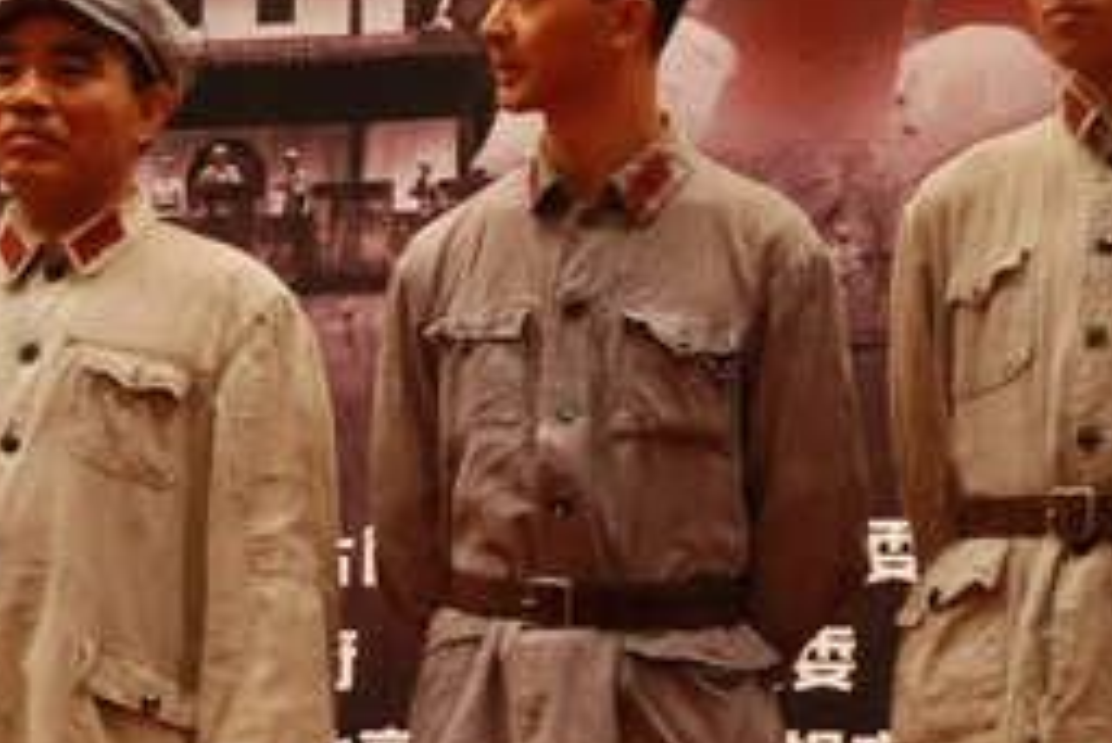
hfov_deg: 8.3
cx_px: -156
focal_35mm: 246
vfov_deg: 5.6
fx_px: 7603
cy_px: 558
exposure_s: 1/15
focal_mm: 70
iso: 800
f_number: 5.6
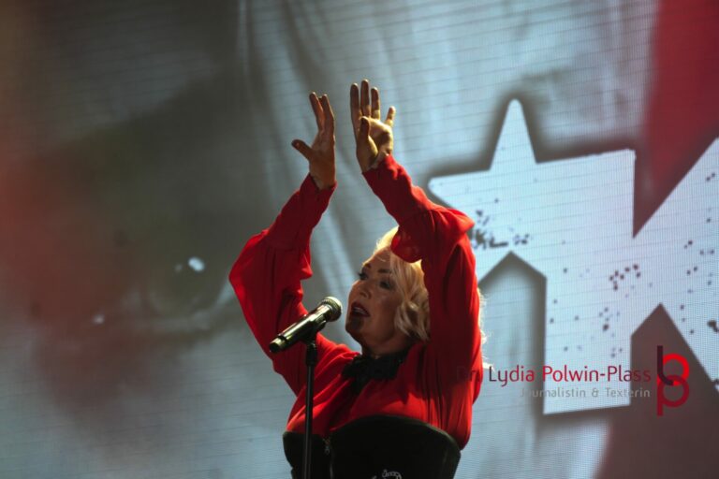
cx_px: 360
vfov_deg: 5.4
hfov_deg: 8.0
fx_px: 5122
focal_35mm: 256
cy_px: 240
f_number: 6.3
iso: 200
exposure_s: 1/320
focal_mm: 171
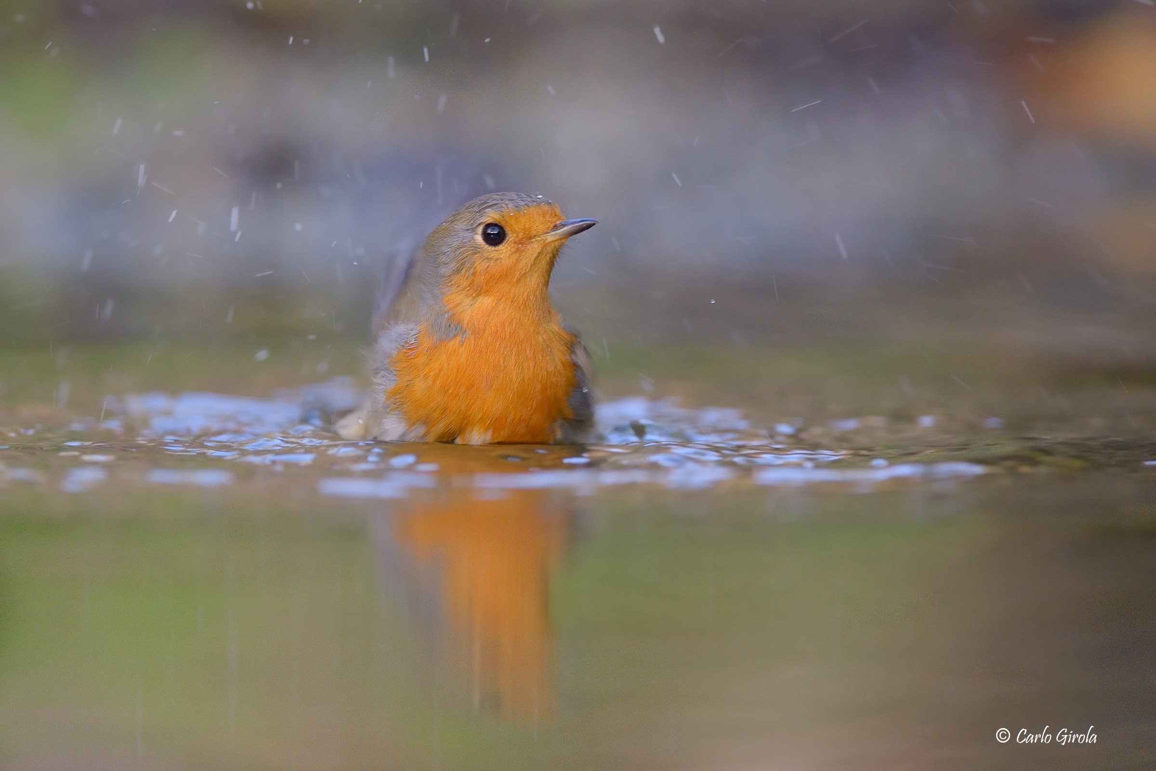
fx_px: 19265
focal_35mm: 600
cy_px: 386
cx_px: 578
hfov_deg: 3.4
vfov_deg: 2.3
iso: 2000
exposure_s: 1/250
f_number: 4.5
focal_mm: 600
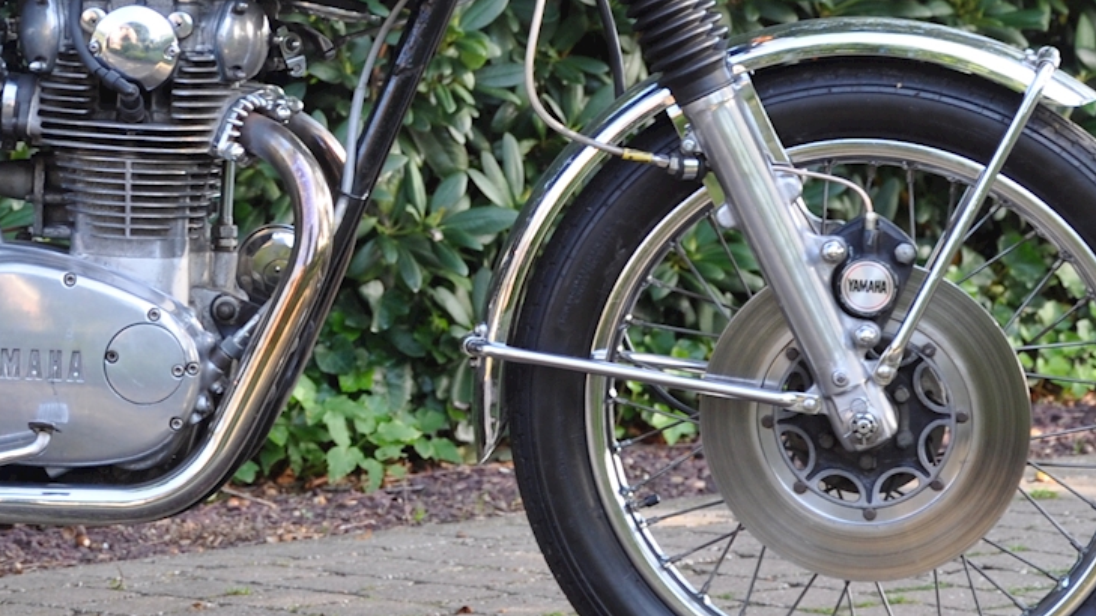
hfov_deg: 10.0
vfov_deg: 5.6
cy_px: -79
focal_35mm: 215
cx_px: 47
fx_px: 6248
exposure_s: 1/40
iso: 200
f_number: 6.3
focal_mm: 52
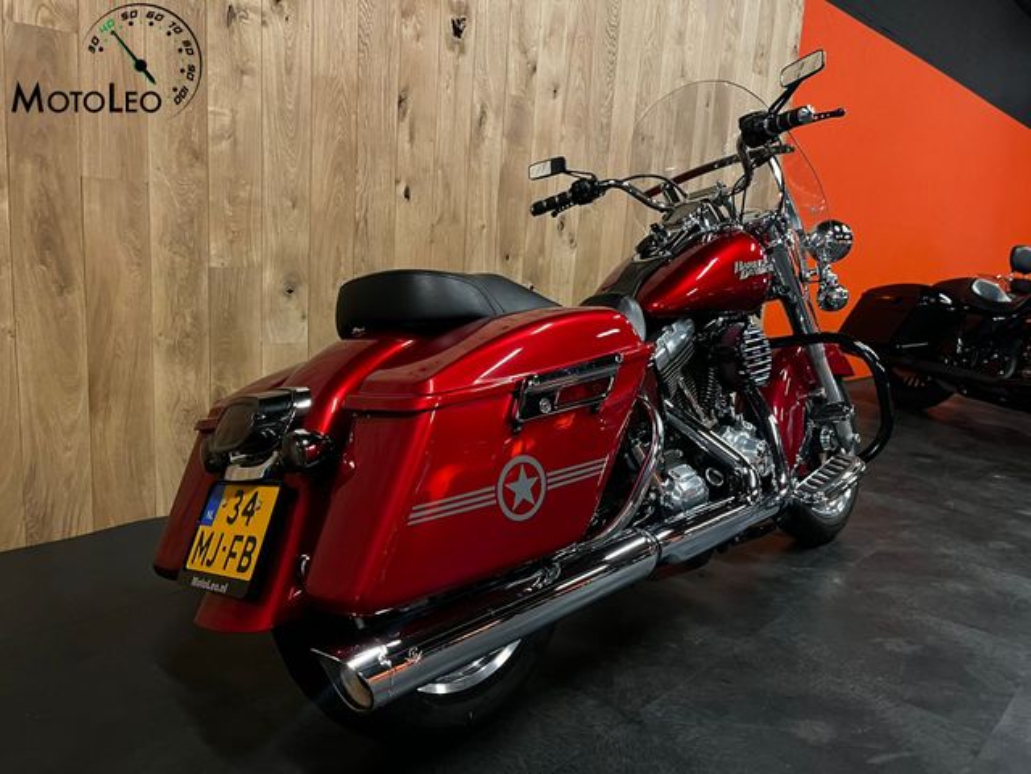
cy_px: 387
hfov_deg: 67.3
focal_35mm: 26
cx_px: 516
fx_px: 774
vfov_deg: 53.1
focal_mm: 5.1
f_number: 1.6
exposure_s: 1/33
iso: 500
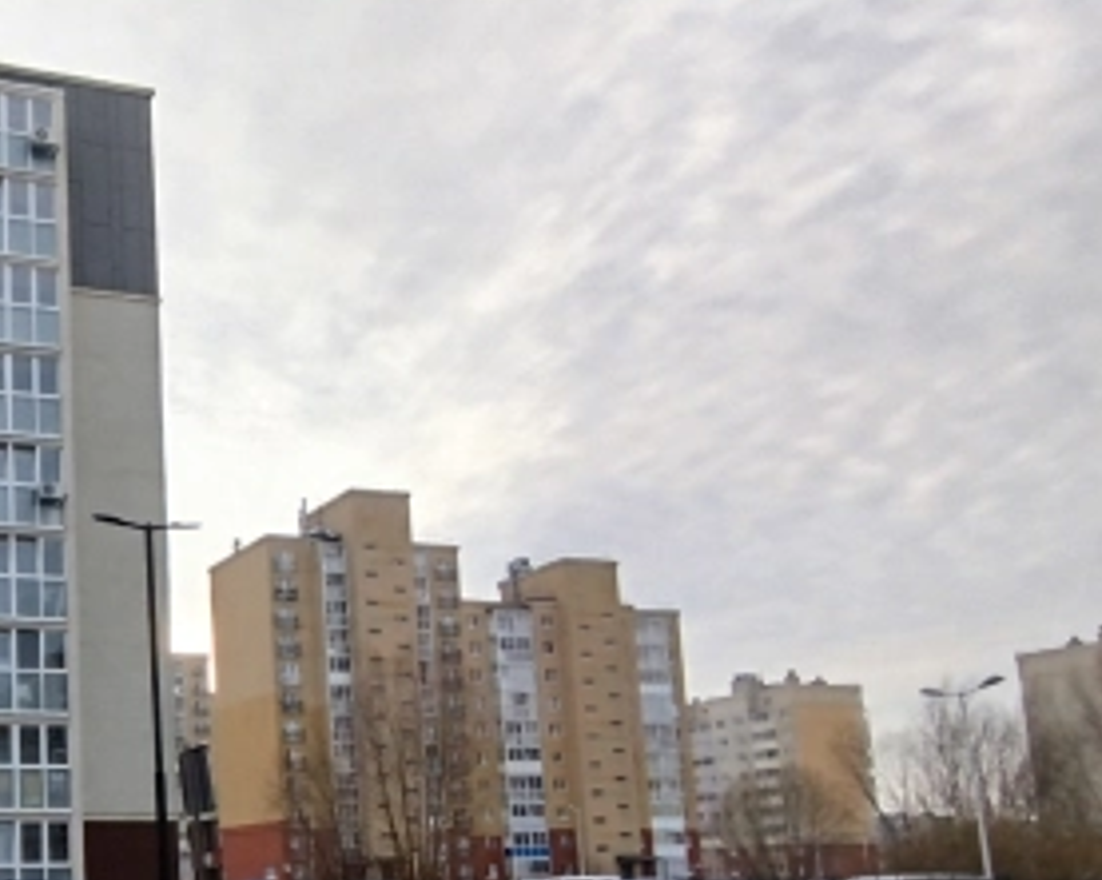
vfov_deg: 41.9
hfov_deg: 43.8
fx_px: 1075
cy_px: 745
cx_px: -68
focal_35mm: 33
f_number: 2.2
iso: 50
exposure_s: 1/613
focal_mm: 1.65
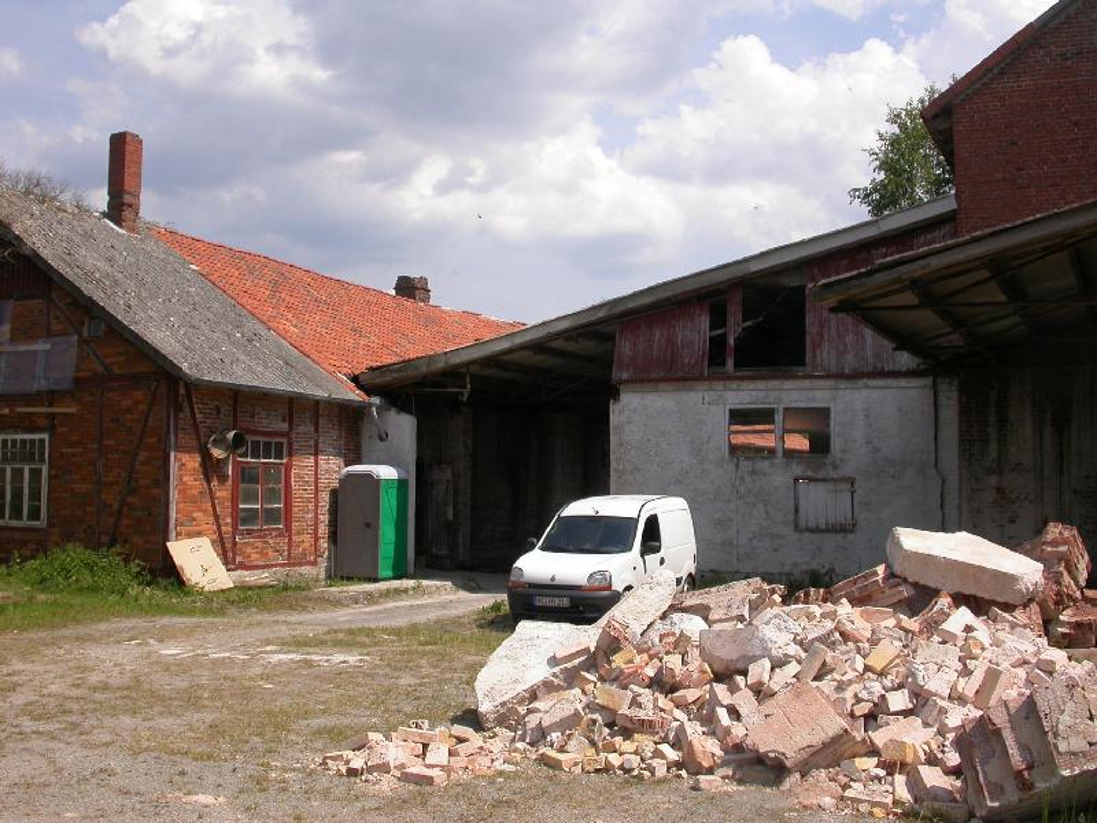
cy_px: 412
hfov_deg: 49.0
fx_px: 1204
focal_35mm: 38
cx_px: 548
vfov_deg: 37.7
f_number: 5.3
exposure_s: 1/906
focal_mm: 7.85
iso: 100
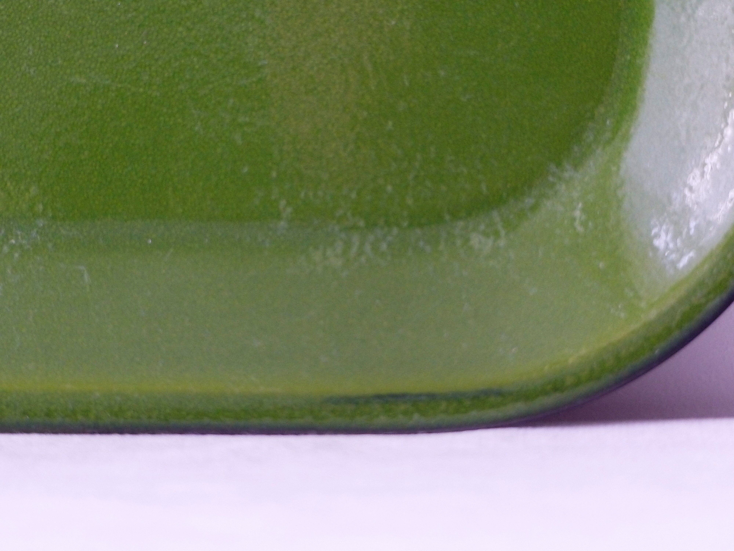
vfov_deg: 5.8
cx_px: 367
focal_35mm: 255
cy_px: 276
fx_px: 5407
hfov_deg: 7.8
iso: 320
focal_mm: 41.8
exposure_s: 1/80
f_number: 2.8
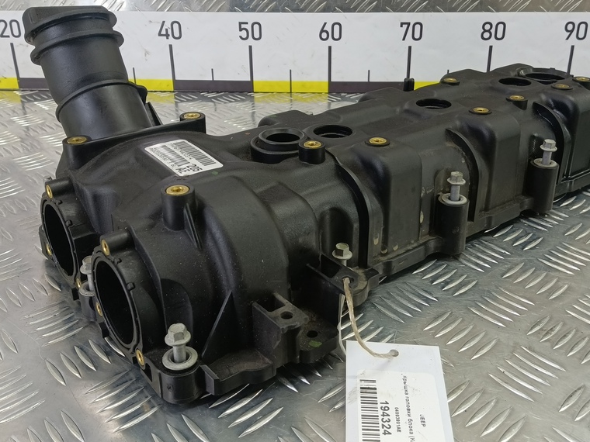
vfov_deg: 45.2
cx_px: 317
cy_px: 181
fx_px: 528
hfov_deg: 58.3
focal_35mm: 31
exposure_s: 1/50
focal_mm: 4.11
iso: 143
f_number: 1.6
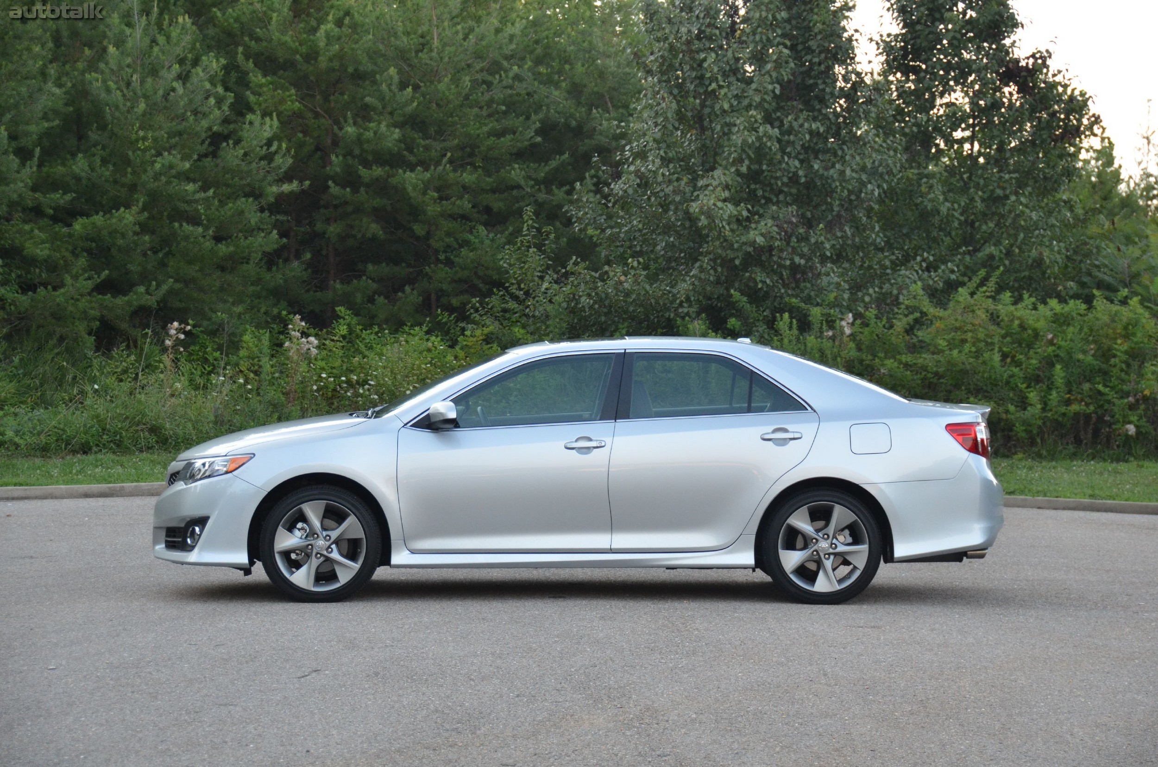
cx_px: 579
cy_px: 384
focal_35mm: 105
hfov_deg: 19.5
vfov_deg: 13.0
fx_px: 3371
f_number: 5
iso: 1000
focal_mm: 70
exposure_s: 1/500
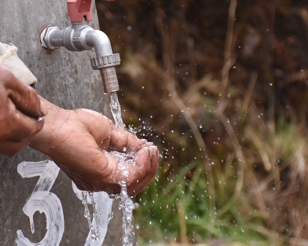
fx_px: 1520
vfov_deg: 9.3
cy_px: 116
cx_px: 122
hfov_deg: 11.6
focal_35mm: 167
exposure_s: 1/640
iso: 640
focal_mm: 75
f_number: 5
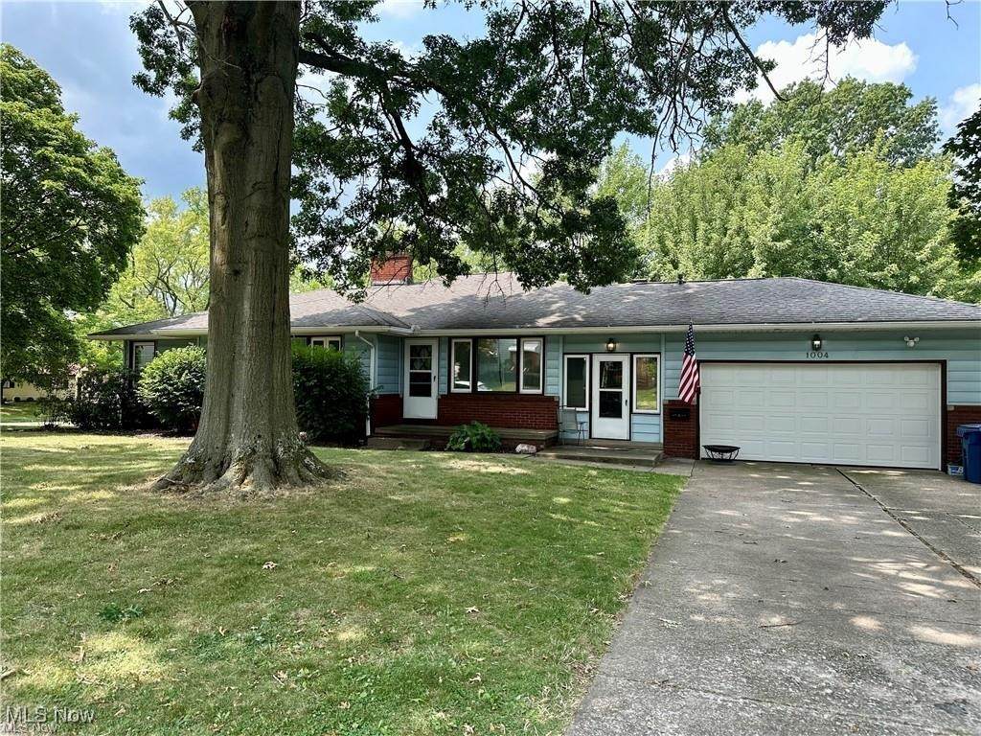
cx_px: 490
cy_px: 368
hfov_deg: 71.6
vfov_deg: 56.8
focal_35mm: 24
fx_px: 680
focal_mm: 6.86
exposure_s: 1/816
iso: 80
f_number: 1.78
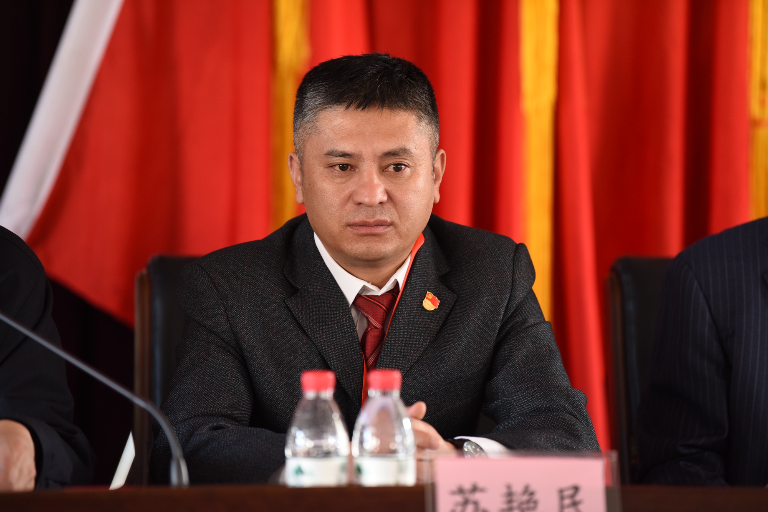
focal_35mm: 175
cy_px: 256
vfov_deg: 7.9
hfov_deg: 11.7
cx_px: 384
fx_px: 3734
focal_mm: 175
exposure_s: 1/80
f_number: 2.8
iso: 800
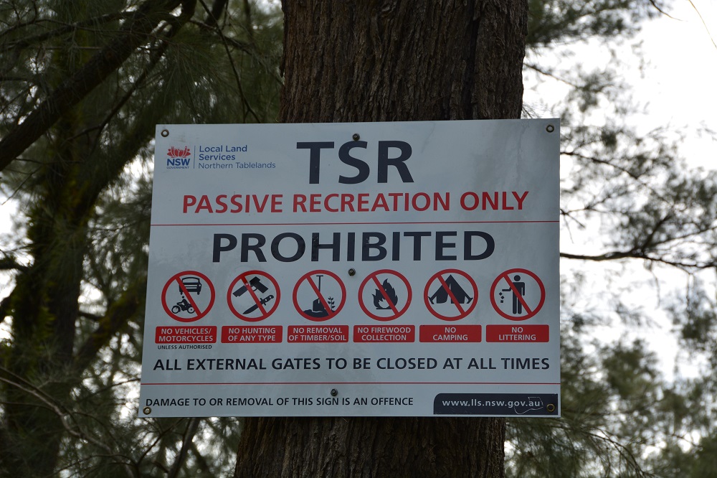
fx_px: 2389
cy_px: 239
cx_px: 358
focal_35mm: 120
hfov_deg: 17.1
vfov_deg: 11.4
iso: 140
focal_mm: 80
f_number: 11
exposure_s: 1/125
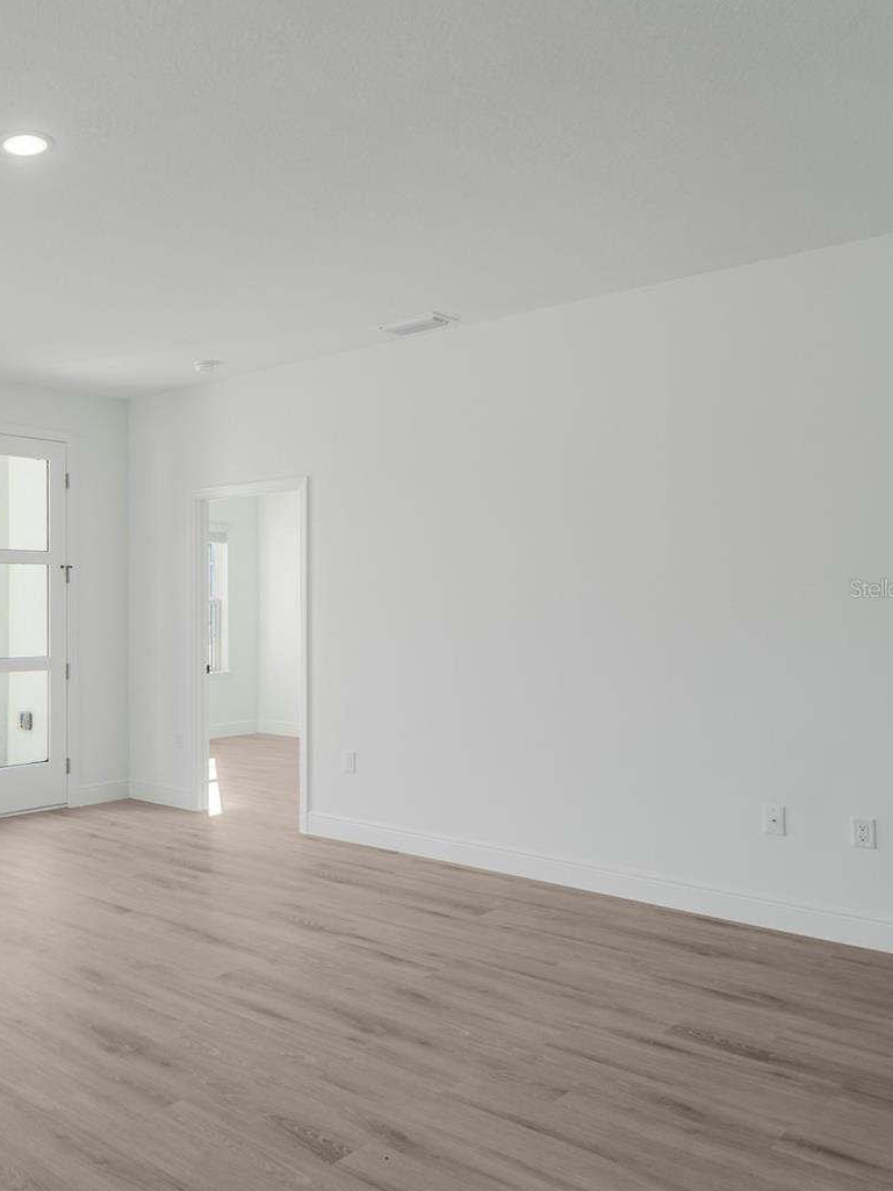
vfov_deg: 65.3
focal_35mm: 27
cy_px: 588
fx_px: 929
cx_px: 24
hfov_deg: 44.6
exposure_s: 1/100
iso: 100
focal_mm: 12
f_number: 3.5
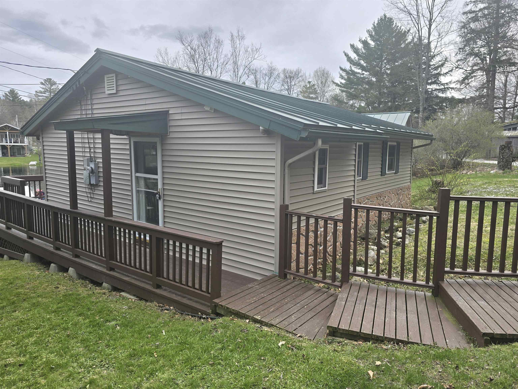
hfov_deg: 73.9
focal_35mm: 23
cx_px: 259
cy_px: 194
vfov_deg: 58.9
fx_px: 344
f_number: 1.7
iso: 12
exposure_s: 1/667
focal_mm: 6.3
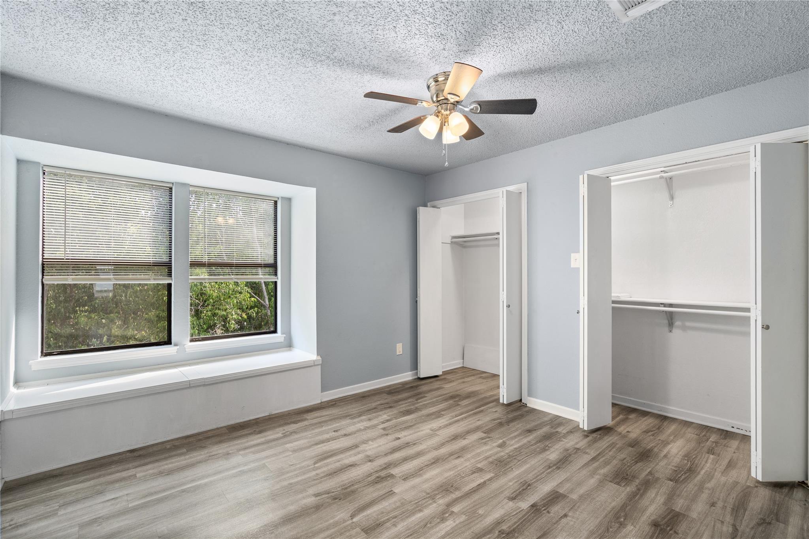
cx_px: 404
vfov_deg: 73.7
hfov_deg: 96.7
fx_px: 360
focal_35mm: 16
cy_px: 270
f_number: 8
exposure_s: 1/2.5
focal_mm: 16
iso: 500
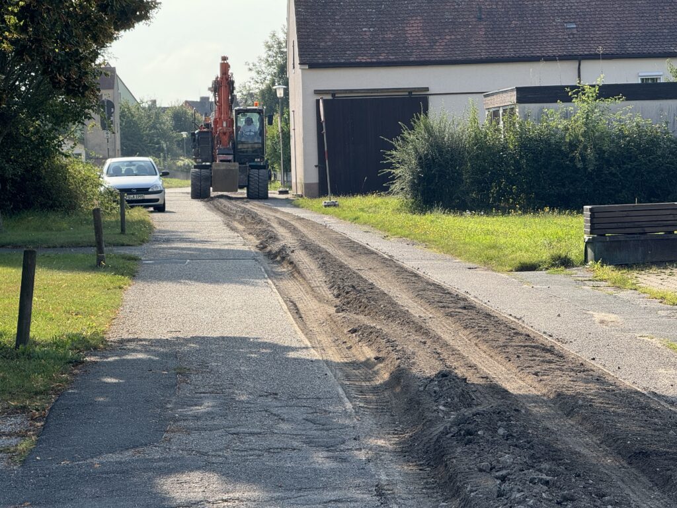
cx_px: 338
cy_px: 254
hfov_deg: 16.4
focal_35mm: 120
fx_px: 2347
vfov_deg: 12.3
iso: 50
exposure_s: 1/567
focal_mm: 15.66
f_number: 2.8
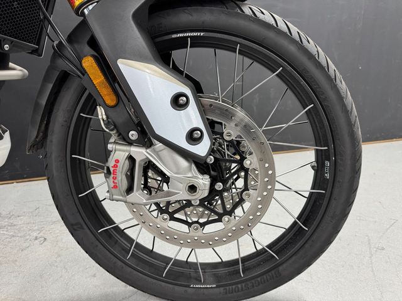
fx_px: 279
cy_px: 150
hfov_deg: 71.6
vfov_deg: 56.8
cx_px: 201
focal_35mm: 24
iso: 250
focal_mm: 6.76
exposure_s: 1/50
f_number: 1.78
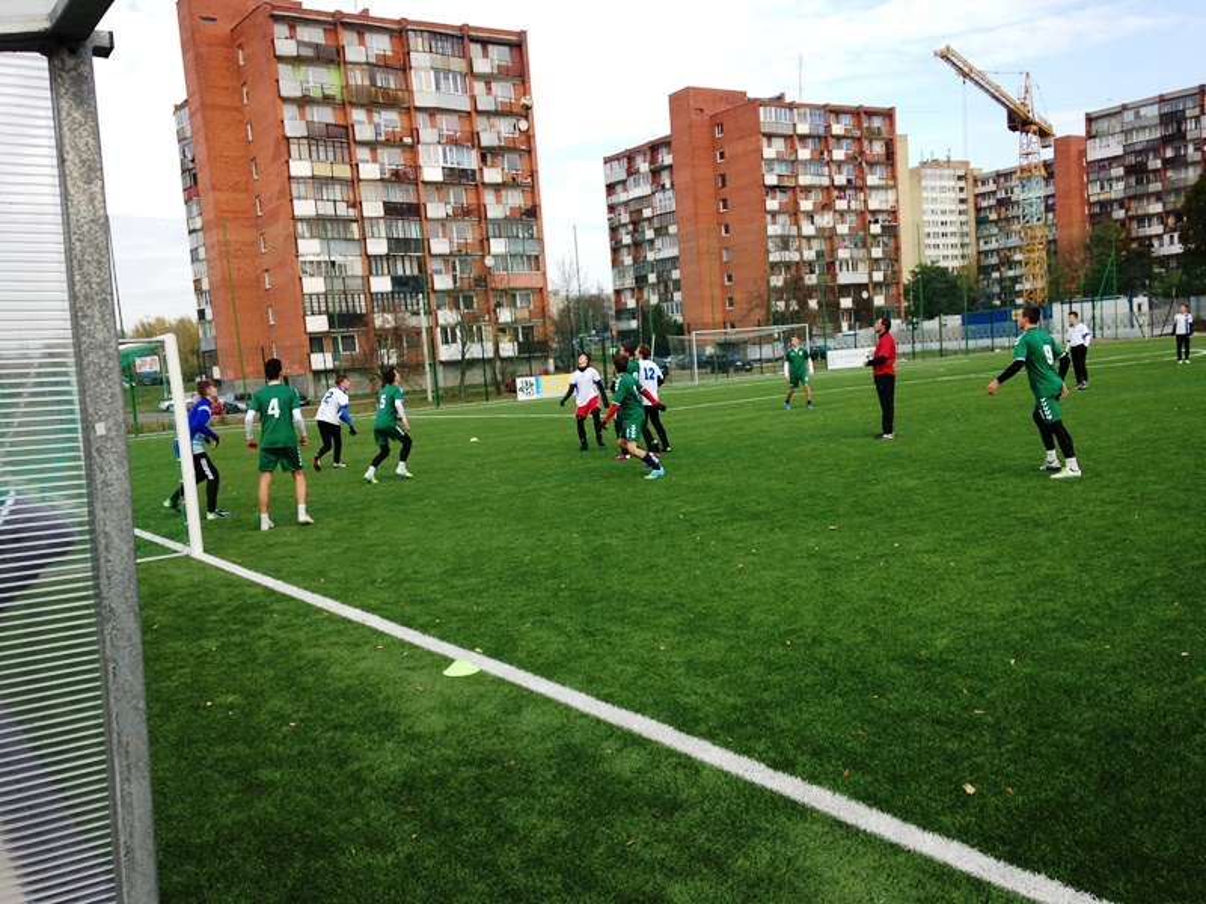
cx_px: 603
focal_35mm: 33
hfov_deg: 55.4
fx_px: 1150
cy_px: 452
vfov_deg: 42.9
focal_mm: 4.12
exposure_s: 1/507
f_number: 2.4
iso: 50
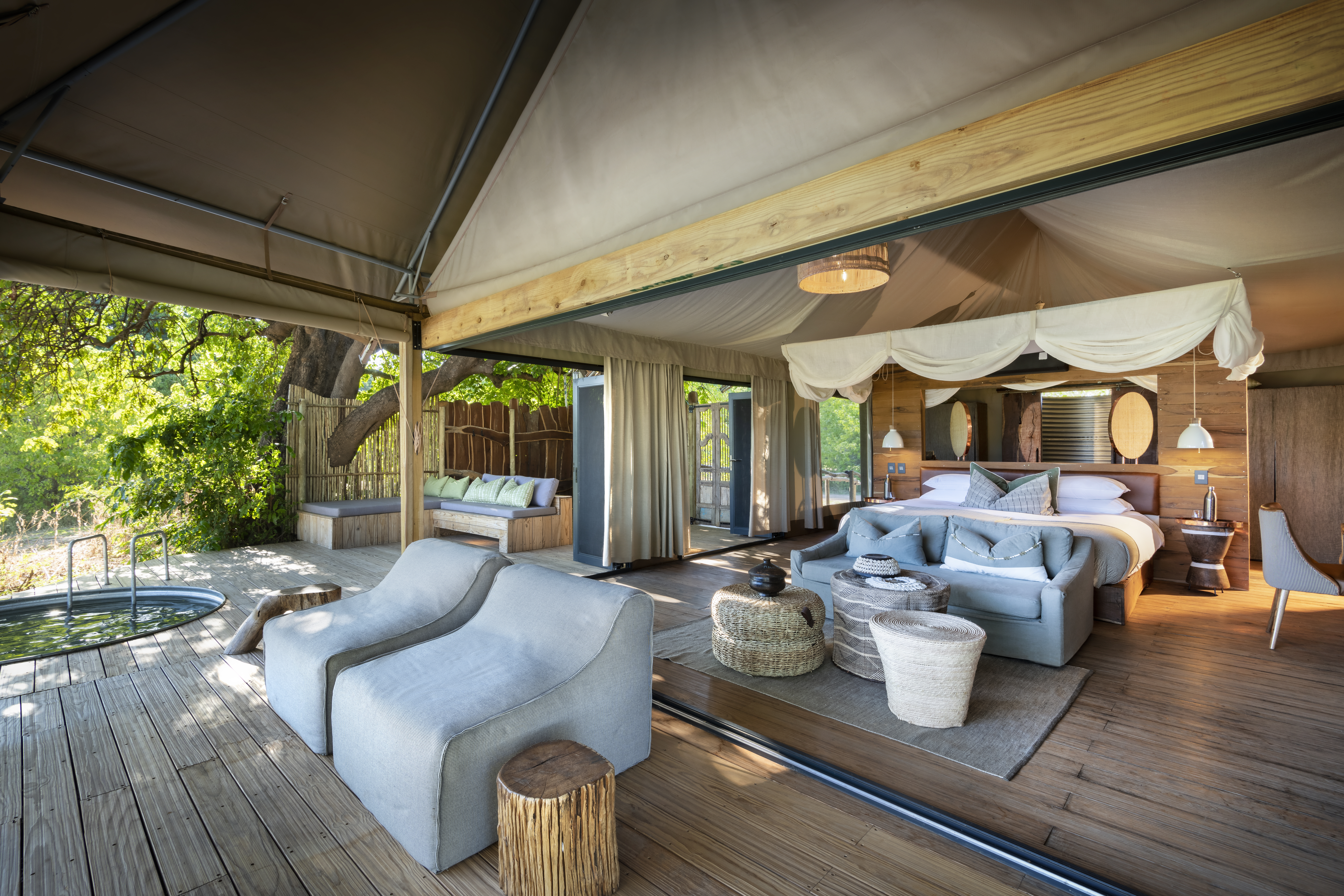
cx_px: 672
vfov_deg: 73.7
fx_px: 597
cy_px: 448
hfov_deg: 96.7
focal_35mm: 16
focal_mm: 16
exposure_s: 1/20
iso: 200
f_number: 9.5
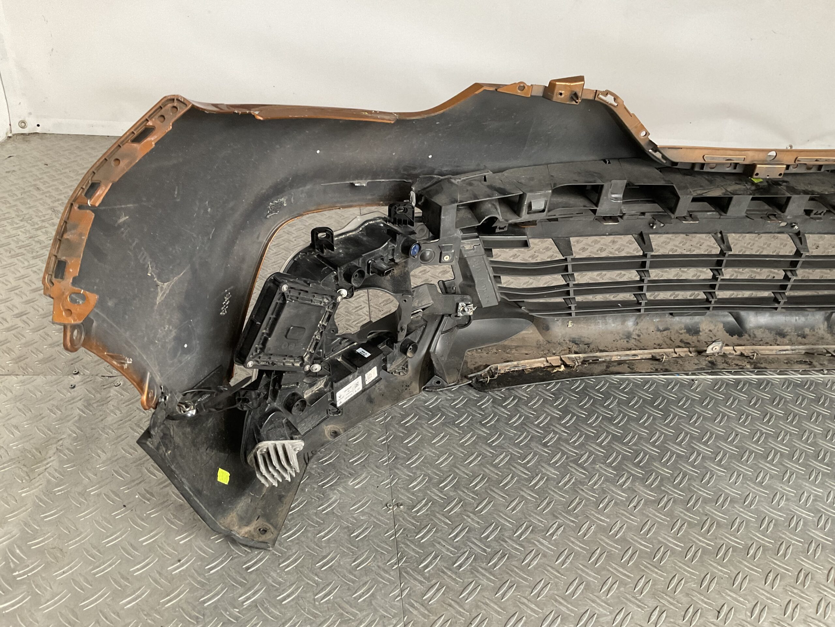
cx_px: 418
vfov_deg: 48.2
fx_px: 700
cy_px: 314
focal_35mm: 29
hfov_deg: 61.7
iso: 100
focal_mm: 3
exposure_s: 1/50
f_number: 1.8
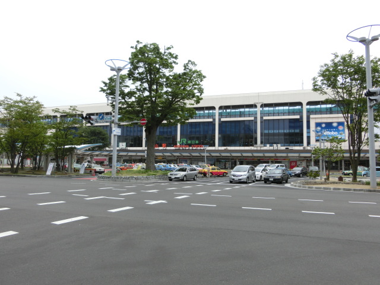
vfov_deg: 54.9
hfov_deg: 69.4
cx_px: 190
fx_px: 274
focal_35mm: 25
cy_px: 142
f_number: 3.5
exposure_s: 1/640
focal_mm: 4.5
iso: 80
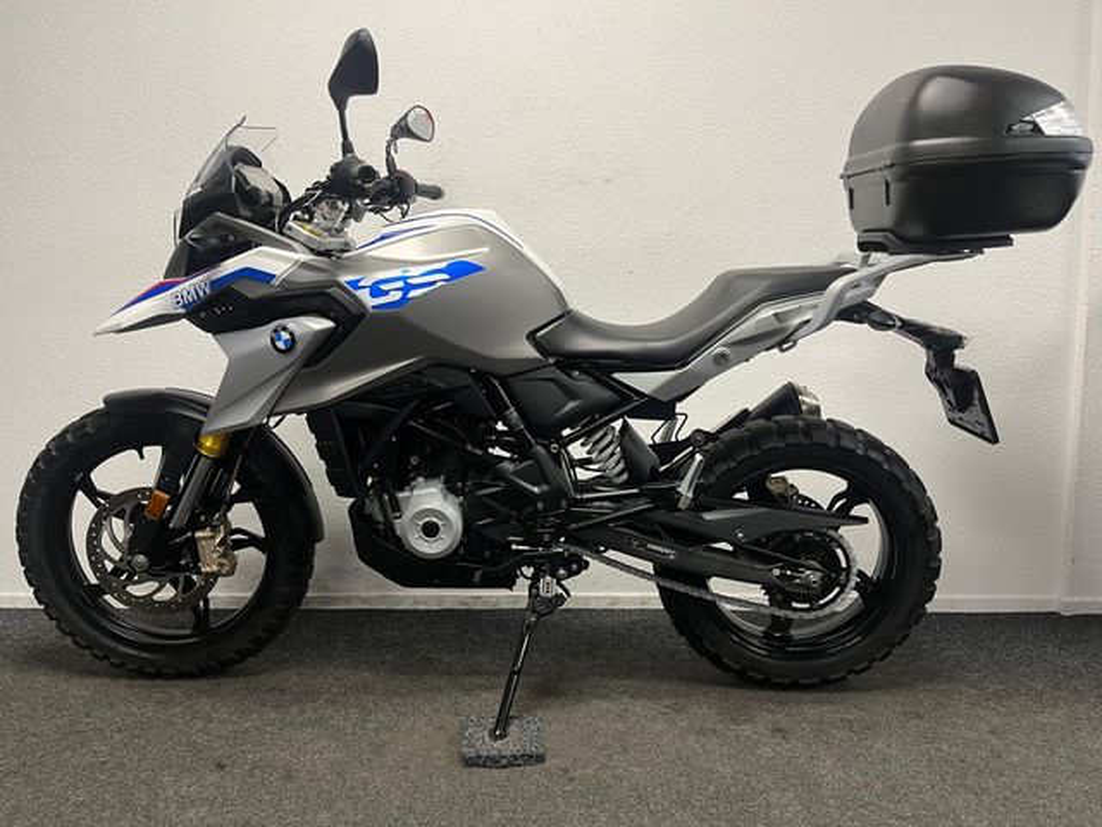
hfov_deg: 67.3
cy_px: 414
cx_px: 551
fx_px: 828
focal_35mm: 26
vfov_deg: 53.1
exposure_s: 1/50
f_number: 1.6
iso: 80
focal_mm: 5.1
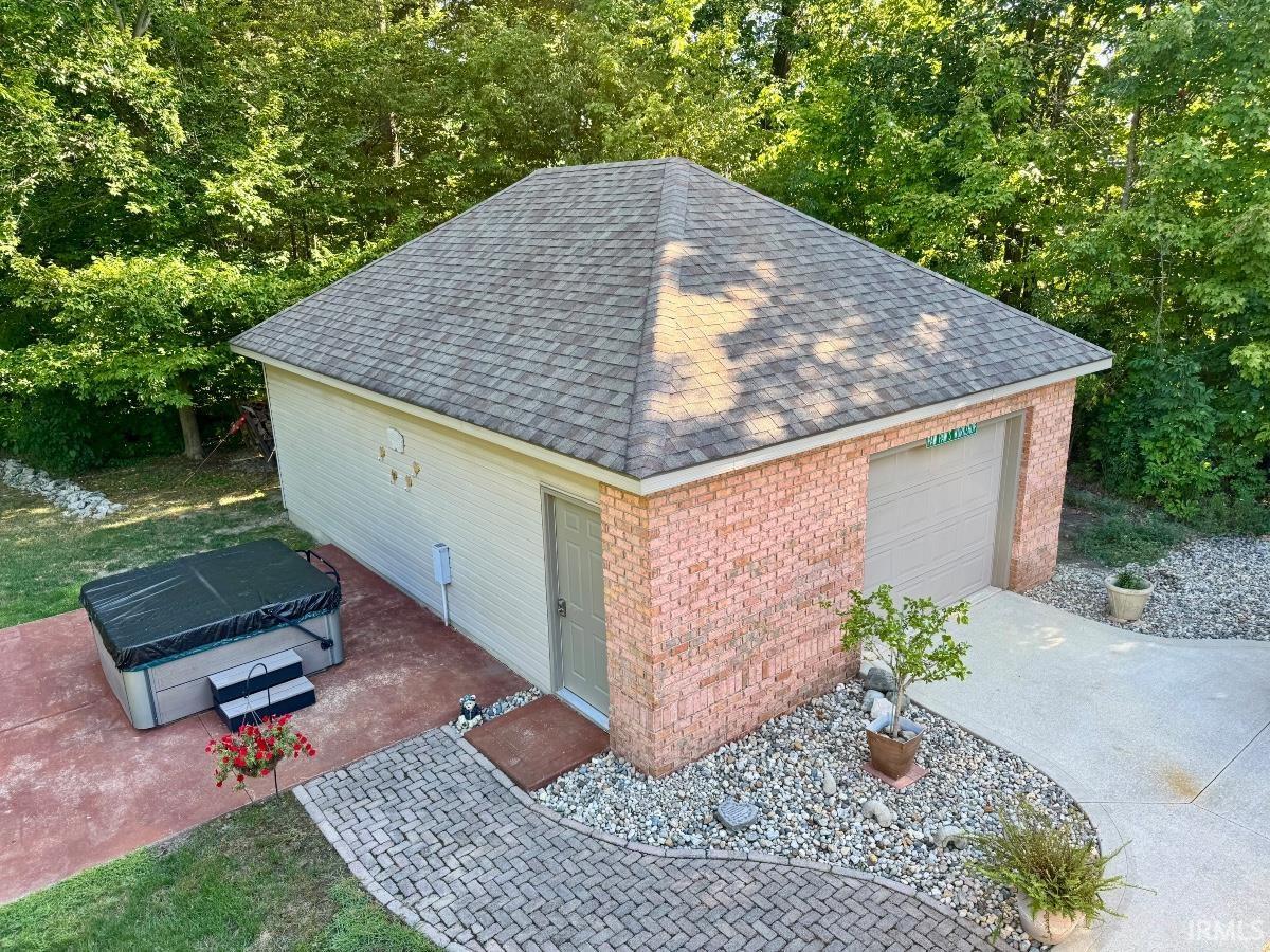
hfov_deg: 71.6
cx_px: 635
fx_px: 881
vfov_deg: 56.8
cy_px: 476
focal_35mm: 24
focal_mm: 6.76
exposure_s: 1/273
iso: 64
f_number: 1.78
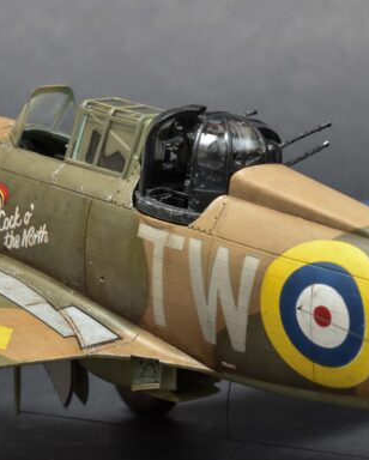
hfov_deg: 6.9
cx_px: 207
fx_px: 3067
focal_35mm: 225
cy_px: 248
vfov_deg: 8.6
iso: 1100
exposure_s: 1/125
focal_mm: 80
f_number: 16
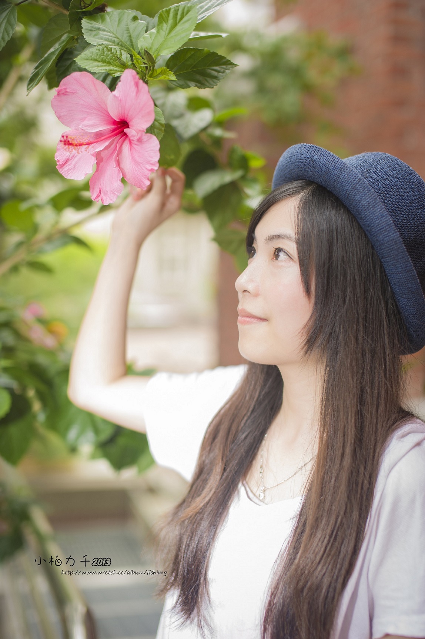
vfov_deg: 39.6
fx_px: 886
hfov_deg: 27.0
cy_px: 320
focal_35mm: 50
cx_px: 212
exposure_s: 1/250
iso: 100
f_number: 2
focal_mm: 50
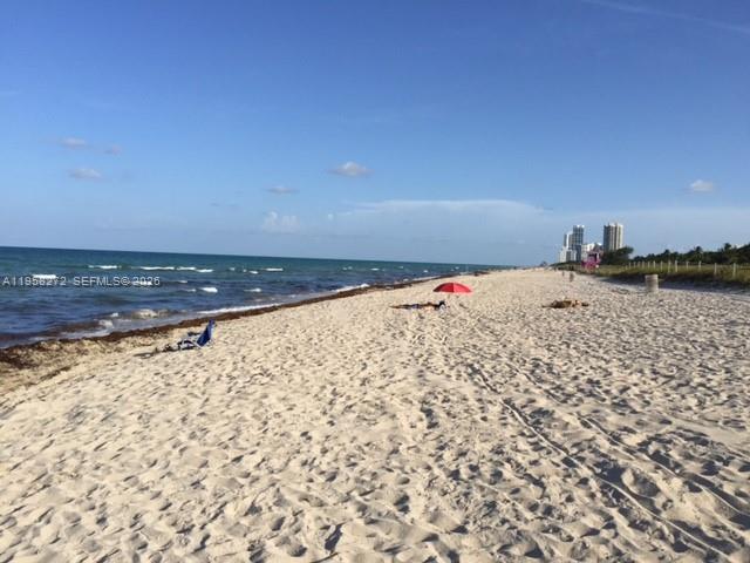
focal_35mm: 29
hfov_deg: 61.7
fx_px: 628
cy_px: 282
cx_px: 375
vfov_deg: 48.2
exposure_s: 1/3049
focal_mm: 4.15
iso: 32
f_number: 2.2
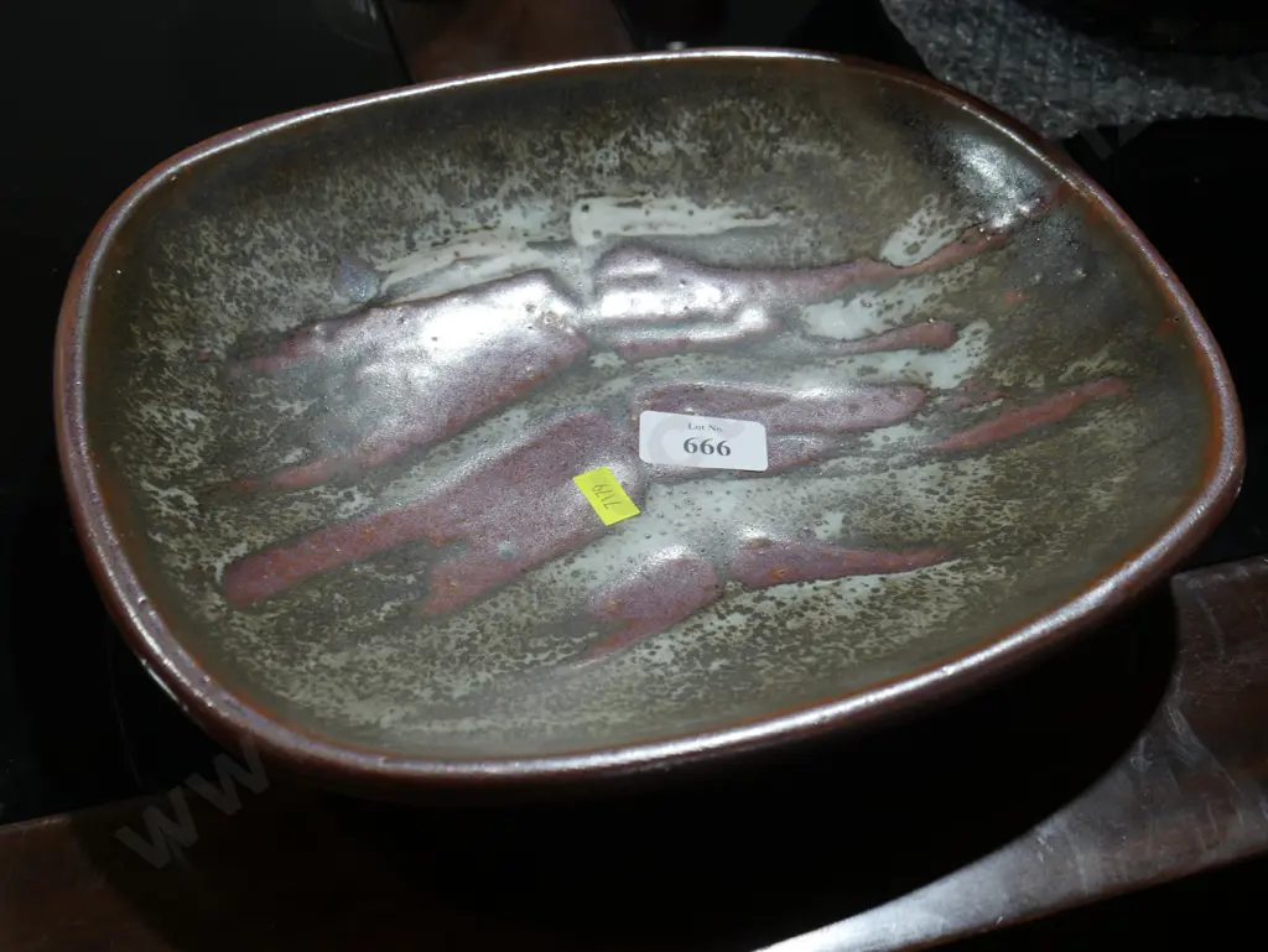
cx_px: 634
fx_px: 1686
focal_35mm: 46
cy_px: 476
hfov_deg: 41.2
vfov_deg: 31.5
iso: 400
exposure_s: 1/60
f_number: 5.1
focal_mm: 23
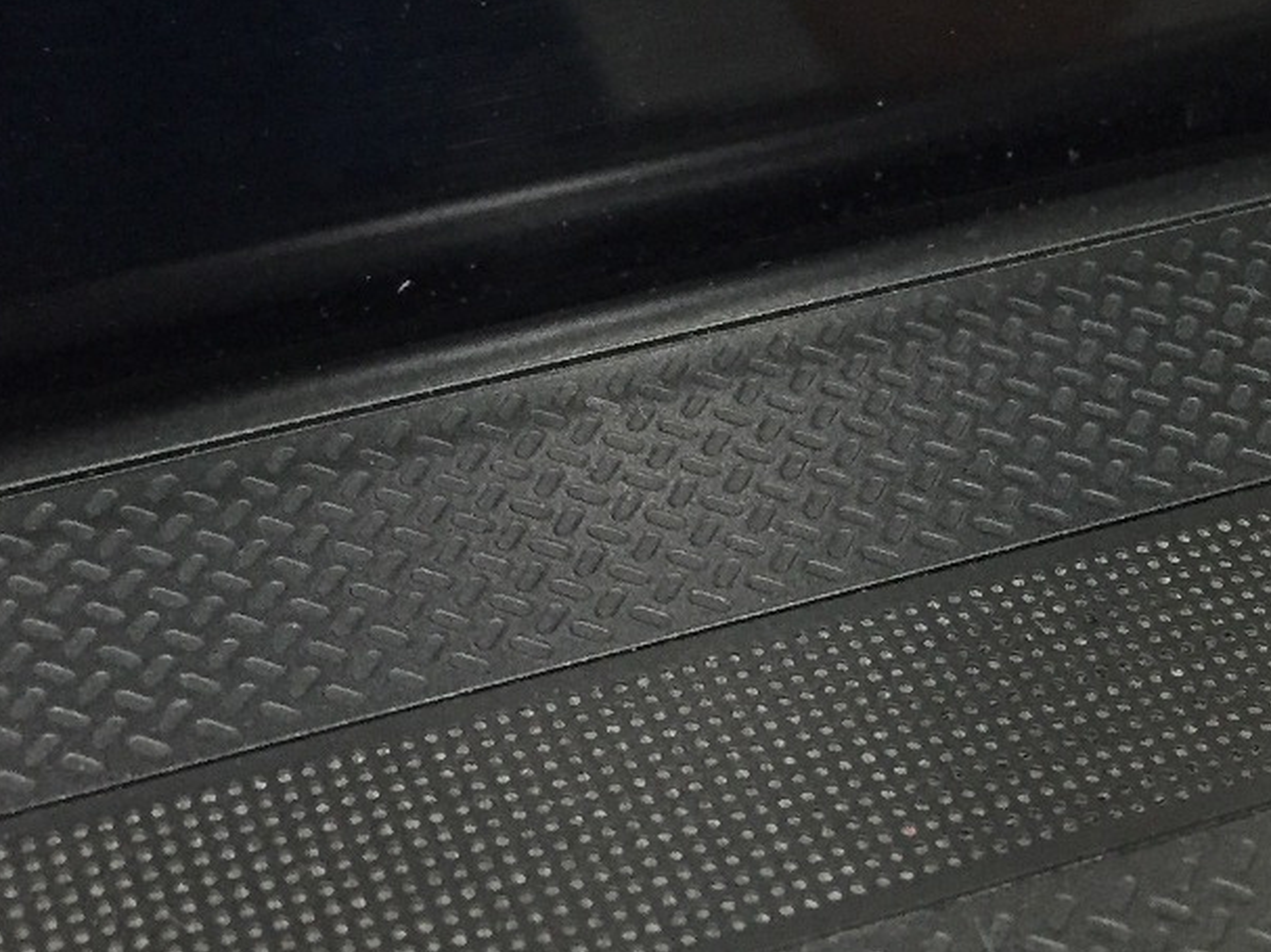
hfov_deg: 25.0
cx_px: 789
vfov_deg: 18.8
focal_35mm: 78
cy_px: 299
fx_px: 2863
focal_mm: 4.15
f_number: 2.2
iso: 250
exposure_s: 1/20
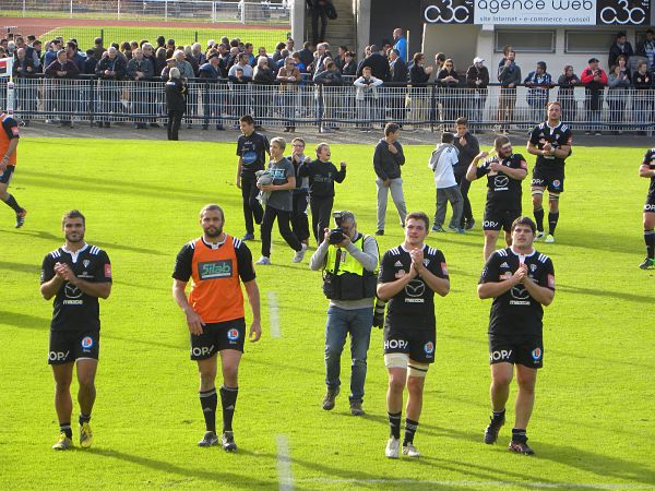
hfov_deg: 9.3
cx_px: 328
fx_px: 4011
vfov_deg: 7.0
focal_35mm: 212
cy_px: 246
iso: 64
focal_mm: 37.7
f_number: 4.5
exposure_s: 1/117
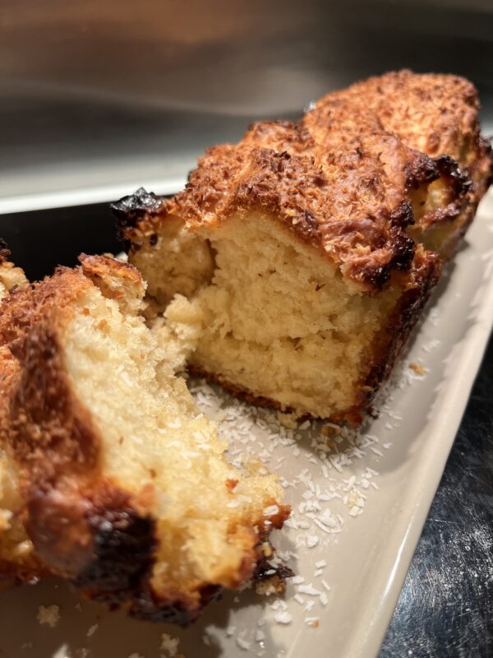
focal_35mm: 26
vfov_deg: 67.3
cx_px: 246
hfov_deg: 53.1
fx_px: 494
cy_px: 329
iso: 125
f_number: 1.6
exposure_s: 1/50
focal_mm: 5.1
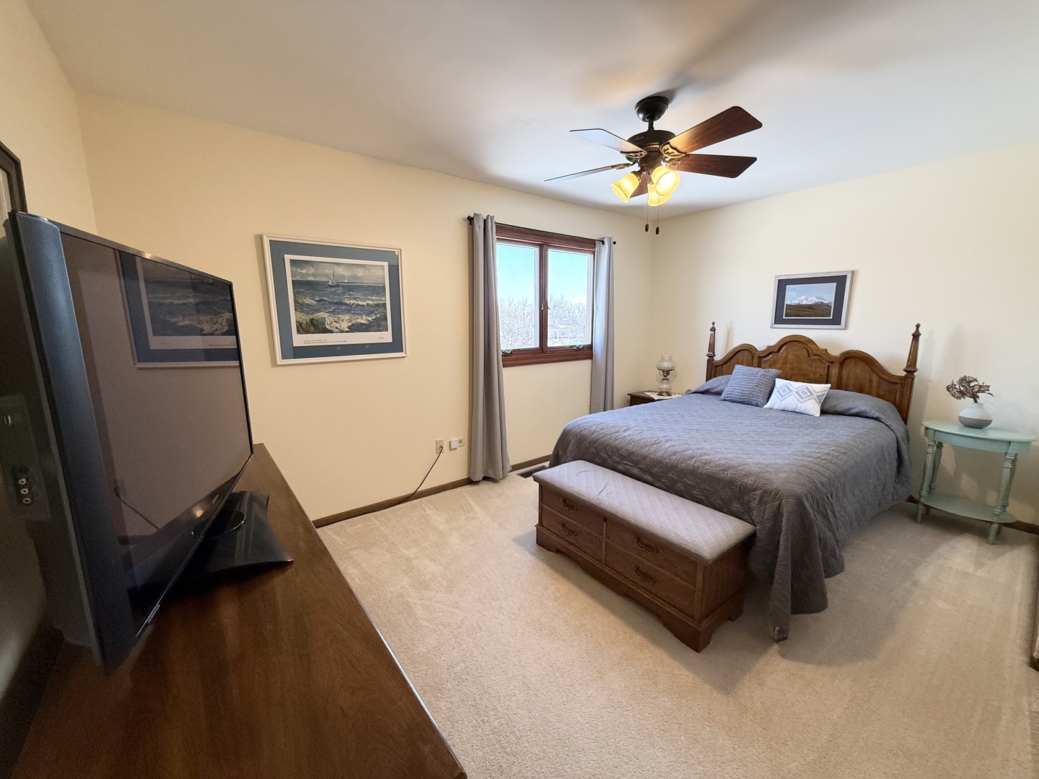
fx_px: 420
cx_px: 520
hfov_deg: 102.1
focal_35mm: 14
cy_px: 390
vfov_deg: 85.7
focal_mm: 2.22
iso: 320
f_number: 2.2
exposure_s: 1/120
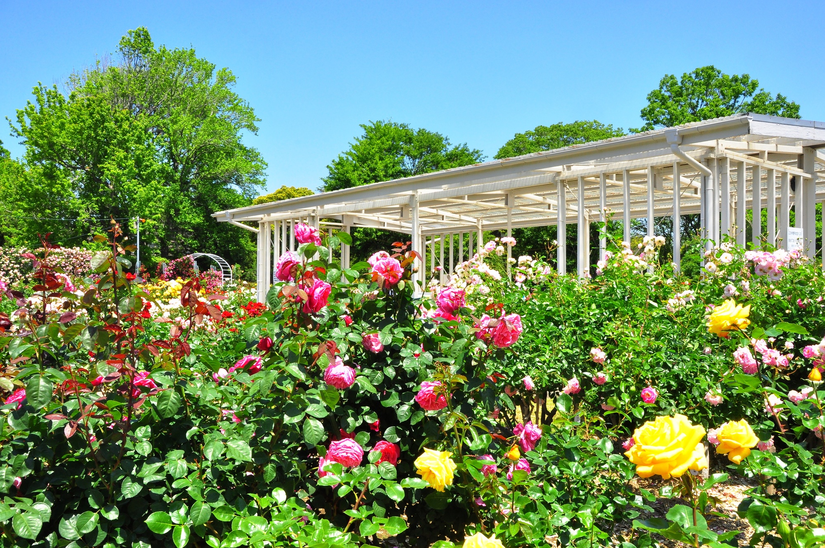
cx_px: 412
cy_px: 274
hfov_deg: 57.3
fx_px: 755
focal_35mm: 33
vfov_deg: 39.9
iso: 400
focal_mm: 22
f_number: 18
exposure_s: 1/100
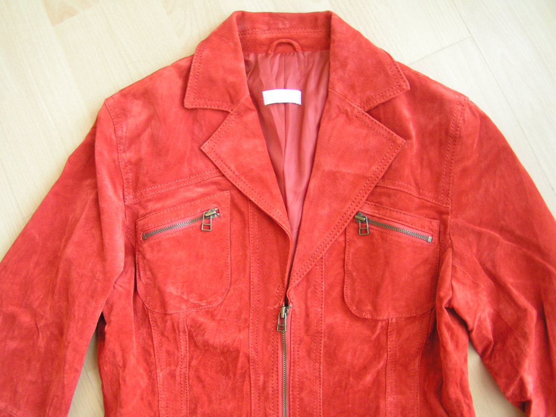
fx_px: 610
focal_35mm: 38
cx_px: 278
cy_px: 208
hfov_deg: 49.0
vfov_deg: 37.7
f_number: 2.8
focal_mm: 5.8
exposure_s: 1/10
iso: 200
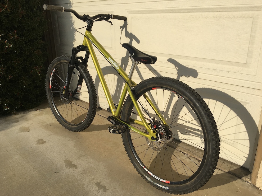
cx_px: 132
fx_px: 227
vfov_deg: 46.8
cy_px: 101
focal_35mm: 30
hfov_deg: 60.0
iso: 25
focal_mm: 4.15
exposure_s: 1/3344
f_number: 2.2
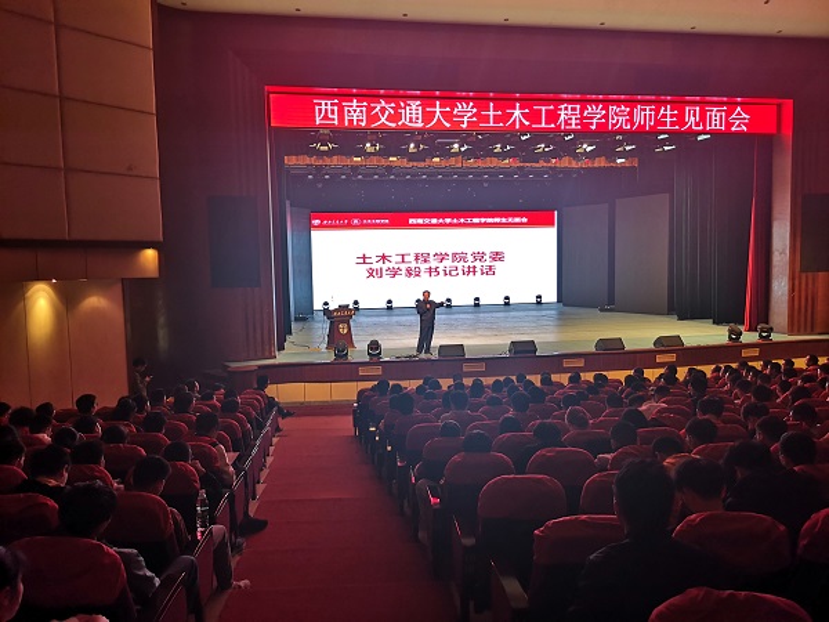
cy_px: 311
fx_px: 623
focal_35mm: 26
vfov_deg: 53.1
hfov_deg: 67.3
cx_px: 414
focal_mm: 4.75
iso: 160
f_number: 1.8
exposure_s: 1/50
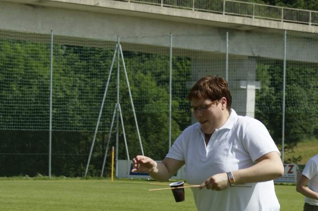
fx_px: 1977
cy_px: 199
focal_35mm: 224
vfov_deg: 6.1
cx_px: 205
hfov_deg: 9.2
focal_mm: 75
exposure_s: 1/320
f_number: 9
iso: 100
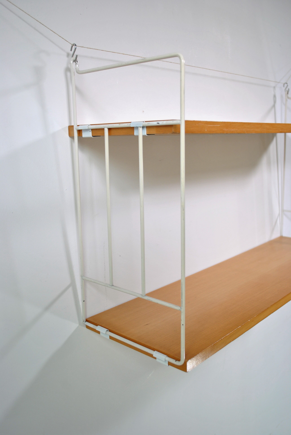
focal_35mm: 36
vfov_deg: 53.1
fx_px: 435
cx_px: 146
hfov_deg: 37.0
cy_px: 218
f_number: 4
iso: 200
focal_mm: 24
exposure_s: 1/125
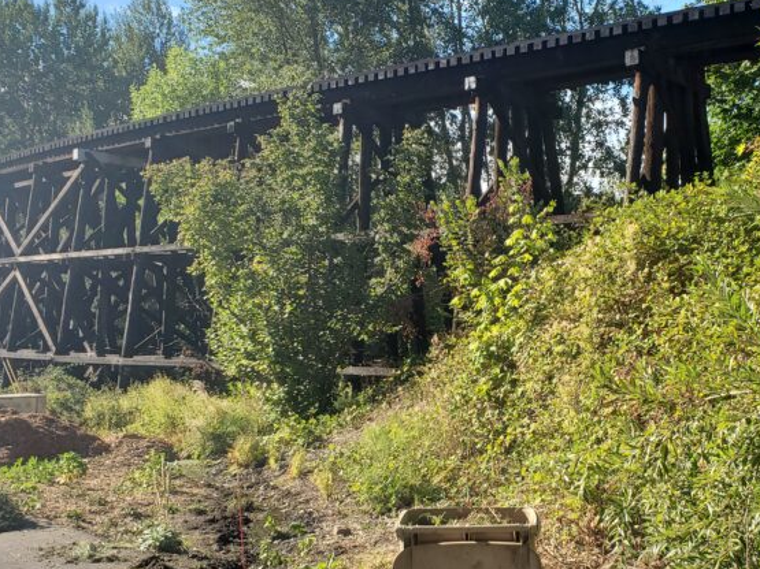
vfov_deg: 30.2
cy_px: 310
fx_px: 1054
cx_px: 490
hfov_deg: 39.3
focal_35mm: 48
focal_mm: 4.3
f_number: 2.4
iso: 50
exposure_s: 1/884
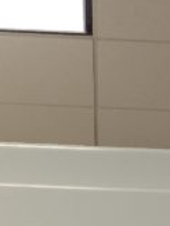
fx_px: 943
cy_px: 678
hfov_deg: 10.2
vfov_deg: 10.1
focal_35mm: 144
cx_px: 169
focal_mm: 6.4
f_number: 1.8
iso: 125
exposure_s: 1/60
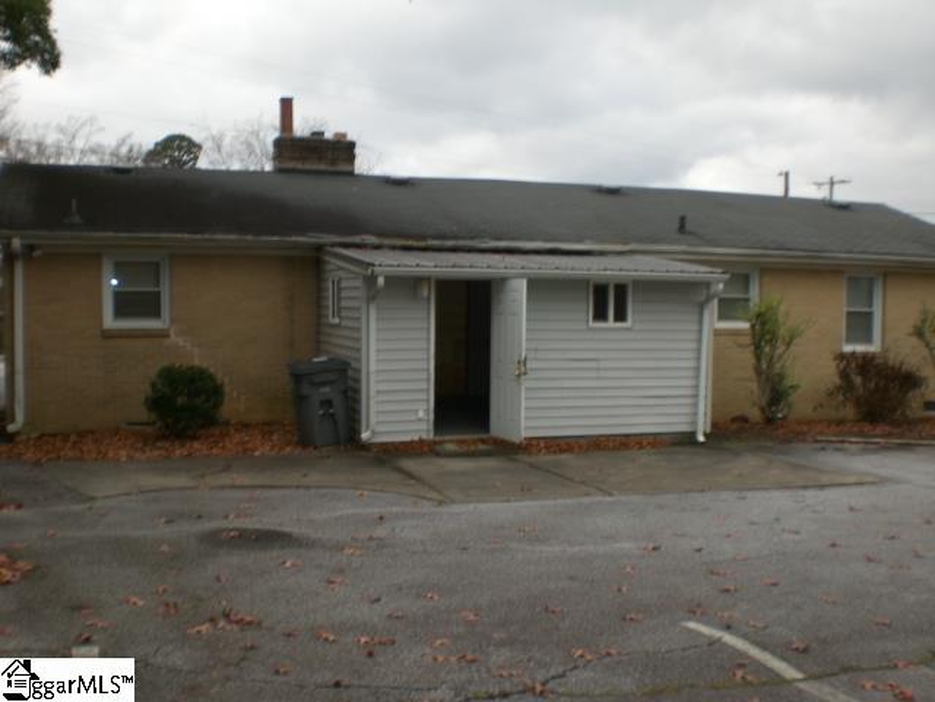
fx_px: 1026
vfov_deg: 37.7
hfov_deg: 49.0
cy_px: 351
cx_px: 468
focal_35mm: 38
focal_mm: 6.3
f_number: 4.4
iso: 50
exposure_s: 1/200
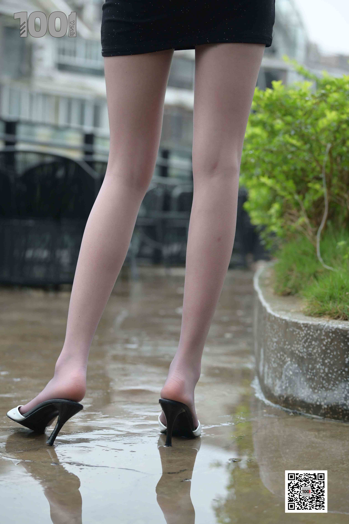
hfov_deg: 19.5
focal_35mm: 70
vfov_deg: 28.8
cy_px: 262
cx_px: 174
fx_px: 1018
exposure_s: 1/250
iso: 1250
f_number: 3.5
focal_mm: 70
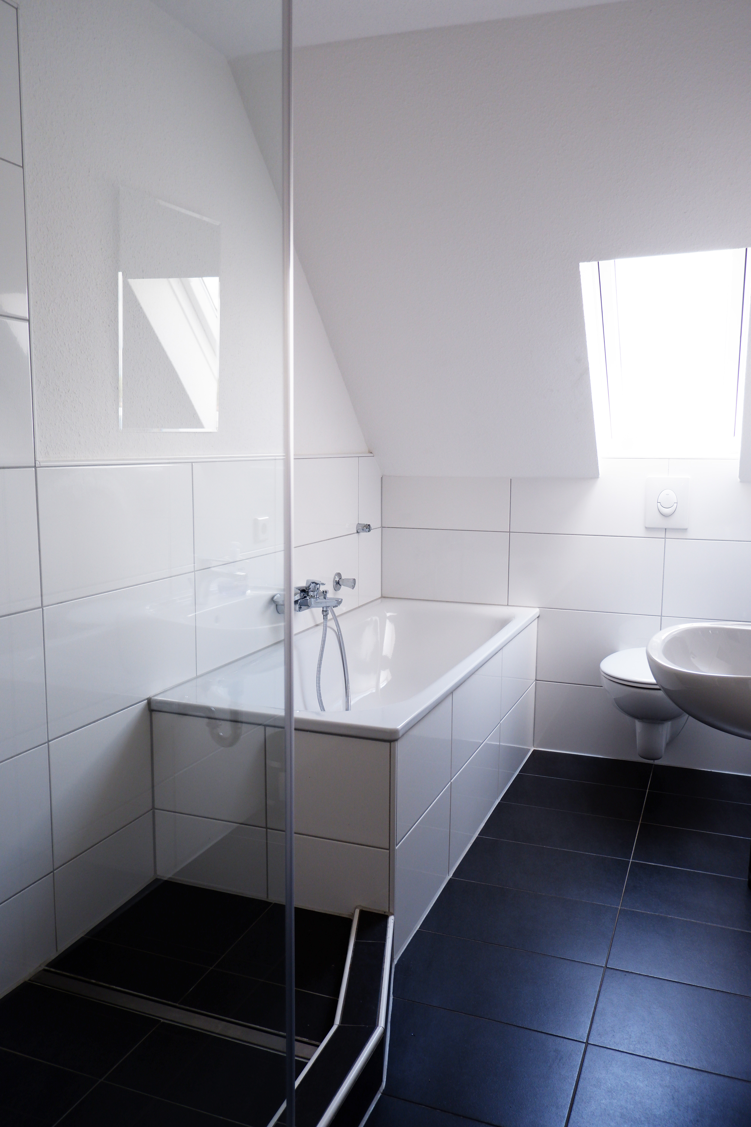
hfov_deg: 47.9
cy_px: 564
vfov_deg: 67.4
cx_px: 376
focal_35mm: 27
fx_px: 845
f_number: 4
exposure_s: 1/125
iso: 200
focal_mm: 18.6
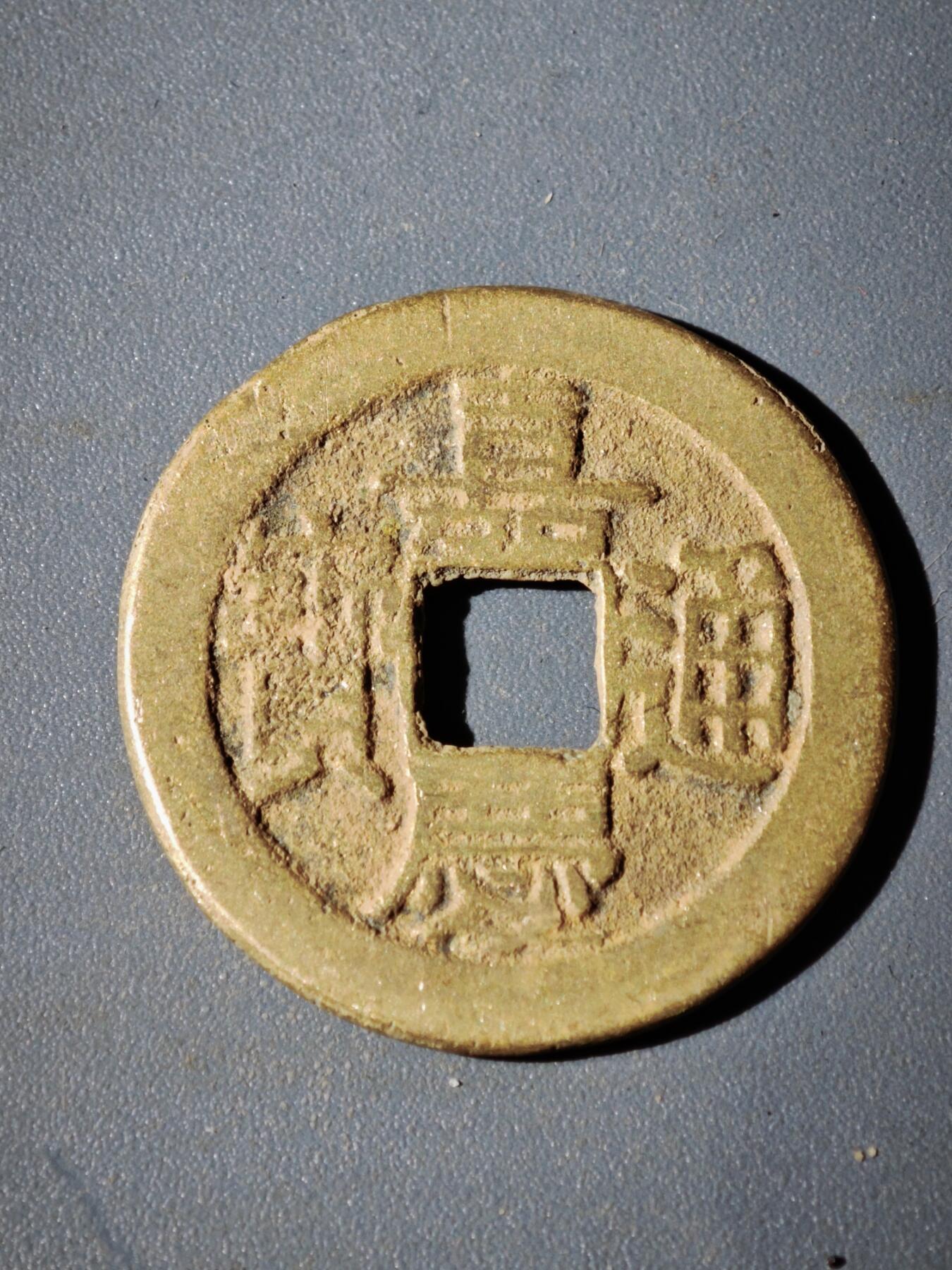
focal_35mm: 112
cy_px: 635
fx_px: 4107
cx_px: 476
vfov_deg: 17.6
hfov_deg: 13.2
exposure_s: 1/100
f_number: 2
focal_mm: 9
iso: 320
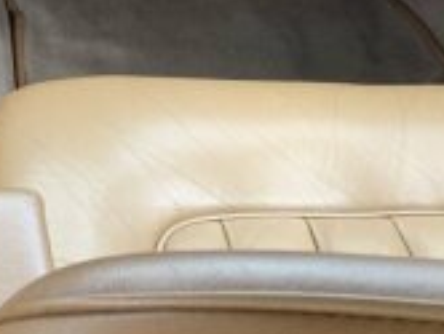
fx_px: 1285
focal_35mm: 100
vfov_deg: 14.6
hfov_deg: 17.7
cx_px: -211
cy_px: 11
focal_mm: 4.25
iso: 40
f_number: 1.8
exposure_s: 1/121
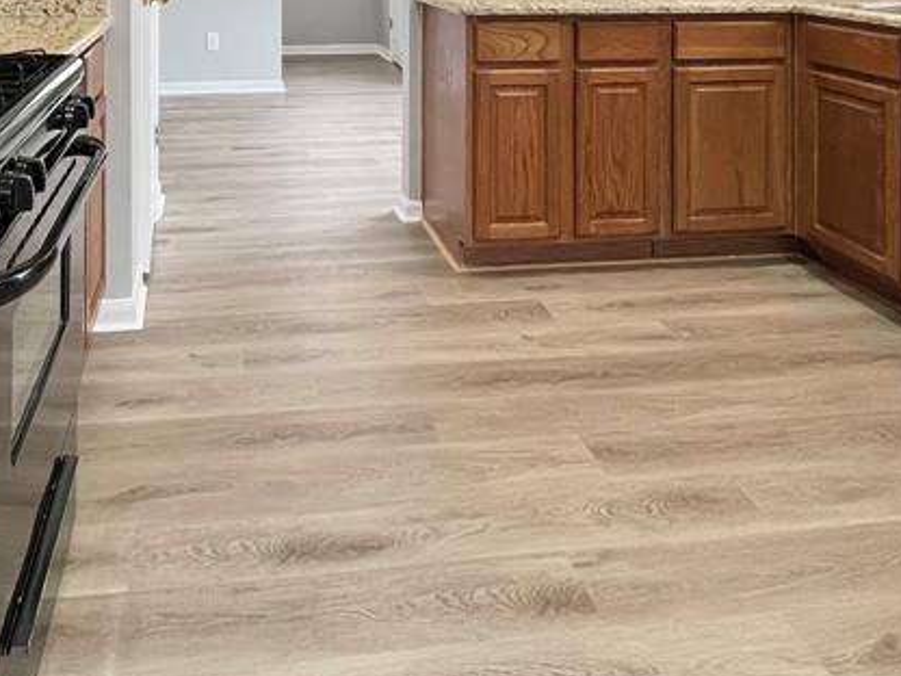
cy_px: -54
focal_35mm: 32
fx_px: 833
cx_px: 323
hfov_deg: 56.0
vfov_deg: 37.5
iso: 250
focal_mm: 1.57
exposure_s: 1/120
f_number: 1.8
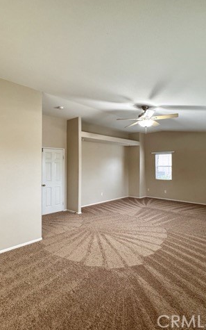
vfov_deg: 85.1
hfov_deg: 59.6
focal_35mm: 20
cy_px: 165
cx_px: 95
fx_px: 180
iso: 320
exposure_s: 1/60
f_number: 2.2
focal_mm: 2.22
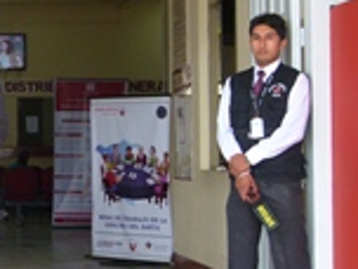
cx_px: -61
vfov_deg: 12.9
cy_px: 144
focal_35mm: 115
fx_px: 1189
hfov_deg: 16.5
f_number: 3.1
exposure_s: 1/100
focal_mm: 7
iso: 100
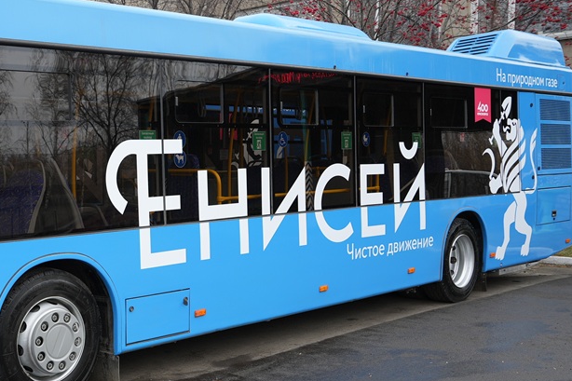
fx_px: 794
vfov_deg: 26.9
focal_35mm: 50
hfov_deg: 35.7
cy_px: 232
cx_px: -1
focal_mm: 24
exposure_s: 1/80
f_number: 2.8
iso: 100
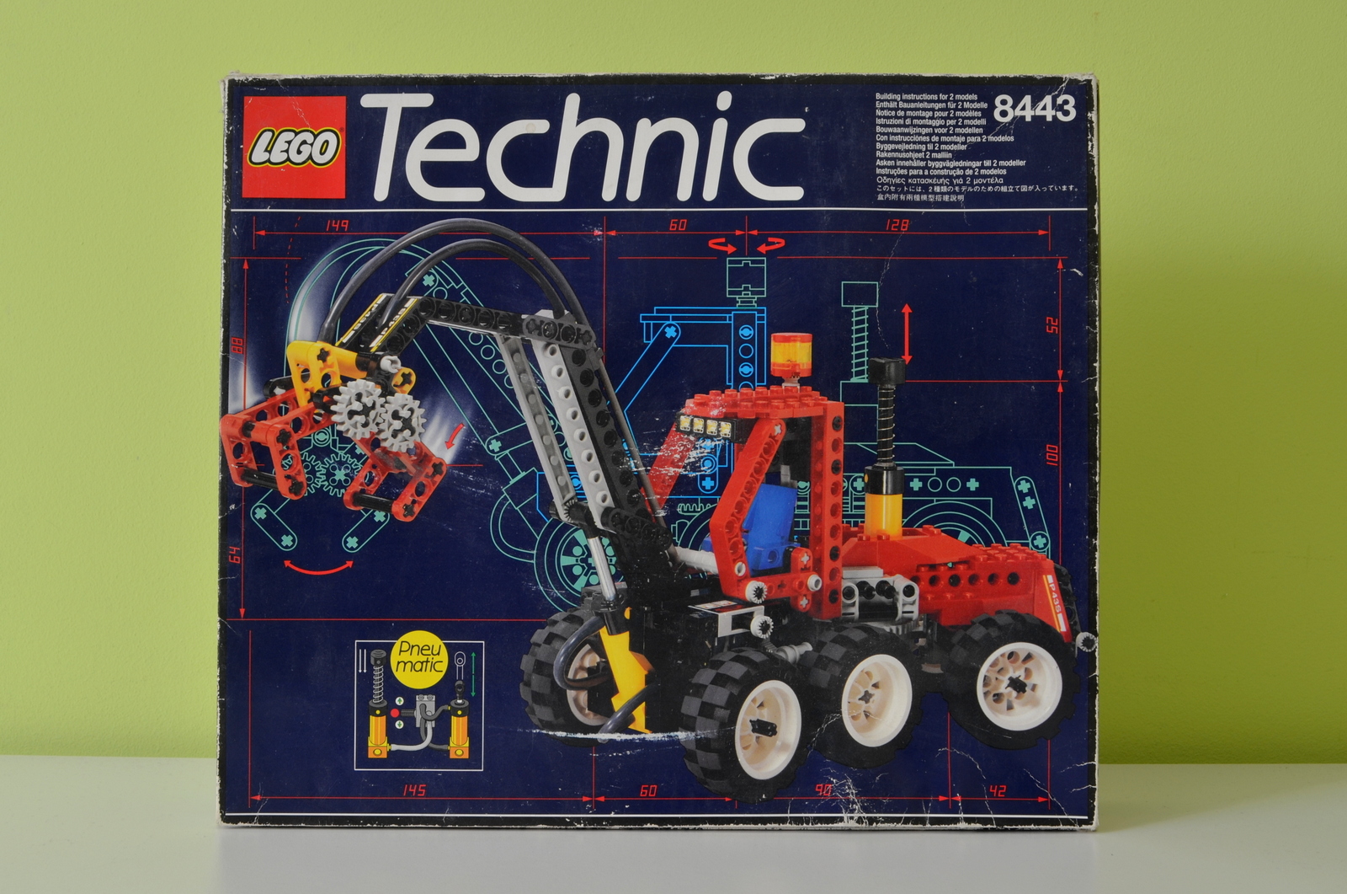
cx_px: 674
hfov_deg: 53.2
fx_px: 1345
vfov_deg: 36.7
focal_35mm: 36
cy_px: 447
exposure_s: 1/1.3
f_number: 10
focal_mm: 24
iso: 125
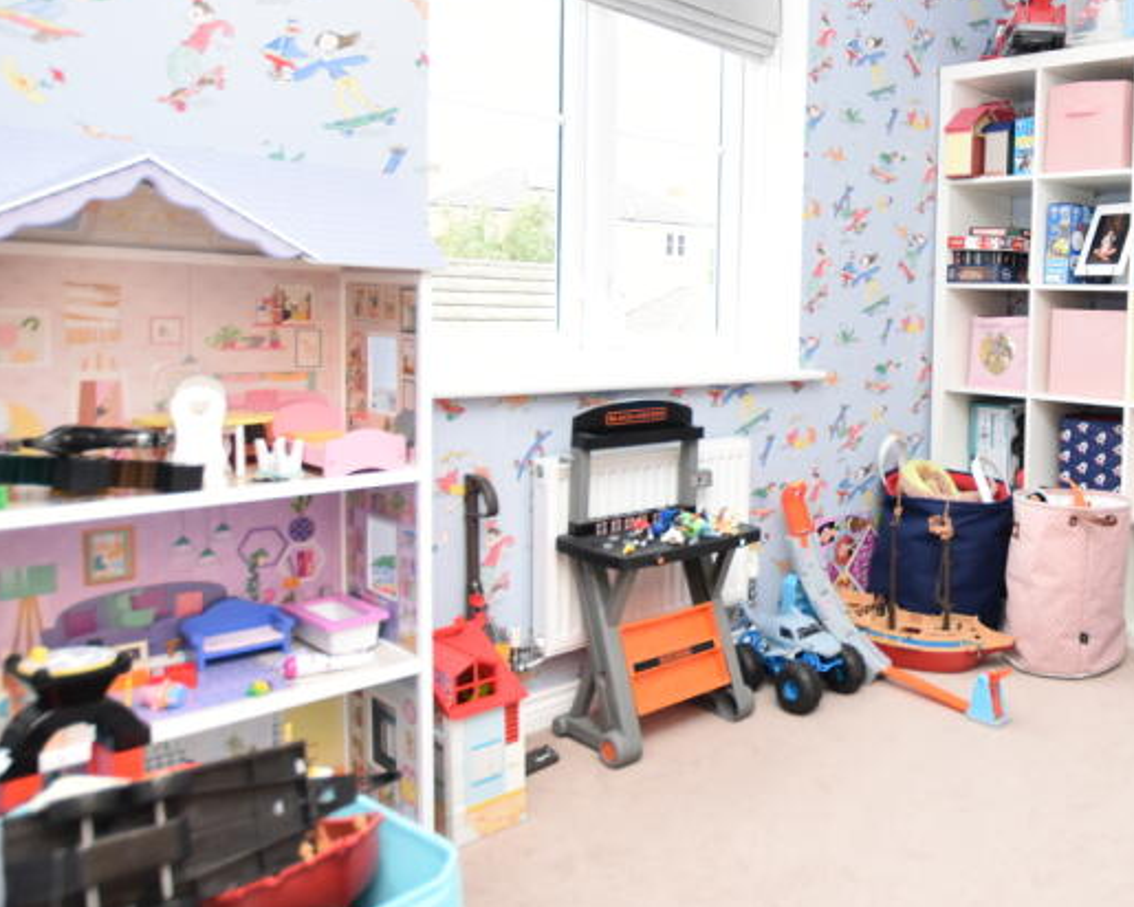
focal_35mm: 28
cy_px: 367
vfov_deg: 51.2
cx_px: 978
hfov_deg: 55.6
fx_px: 940
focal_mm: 10
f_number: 3.5
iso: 800
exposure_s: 1/160
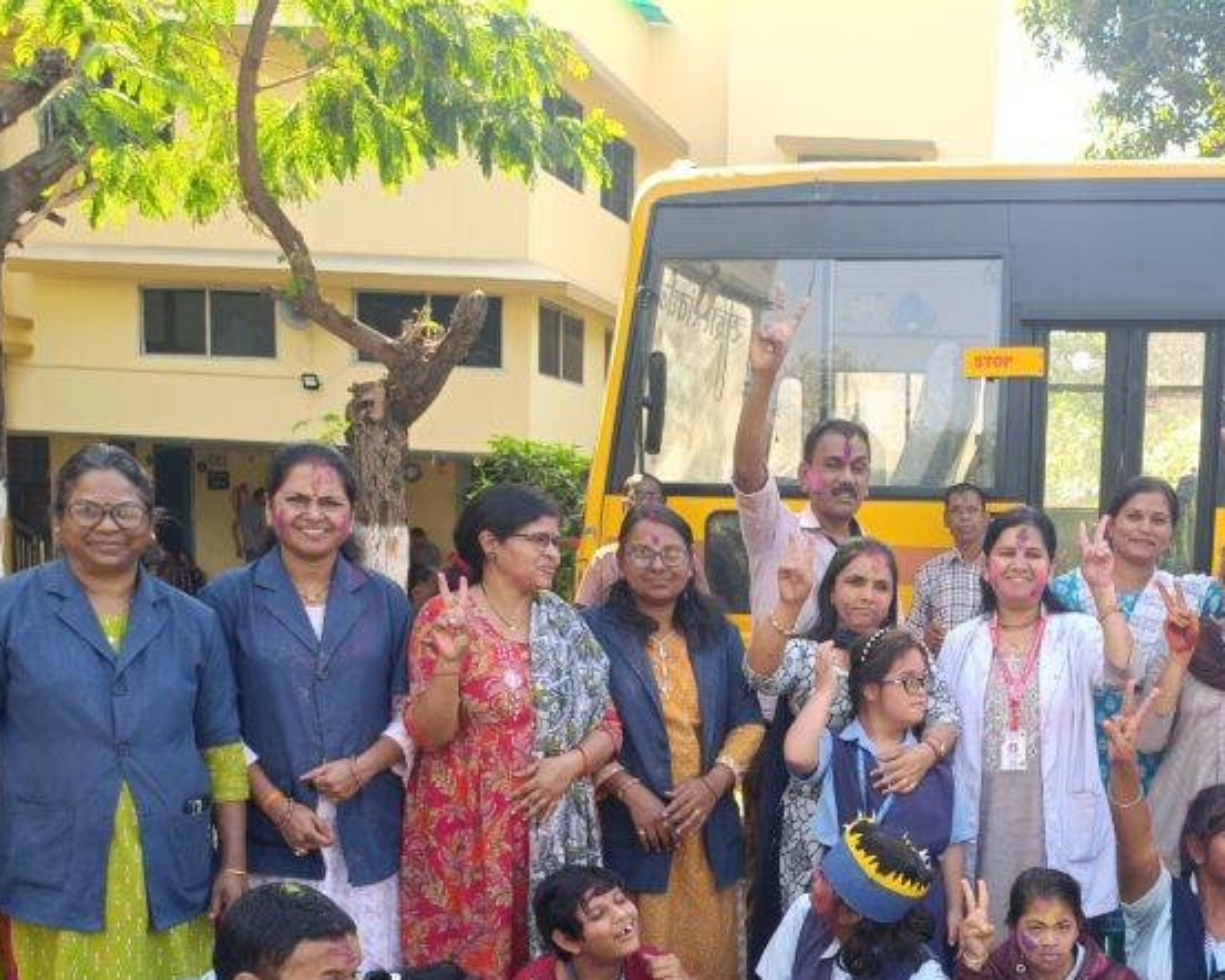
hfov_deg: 38.3
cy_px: 845
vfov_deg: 30.9
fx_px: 1703
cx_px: 948
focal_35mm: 47
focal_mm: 4.94
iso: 51
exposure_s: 1/167
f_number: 1.5
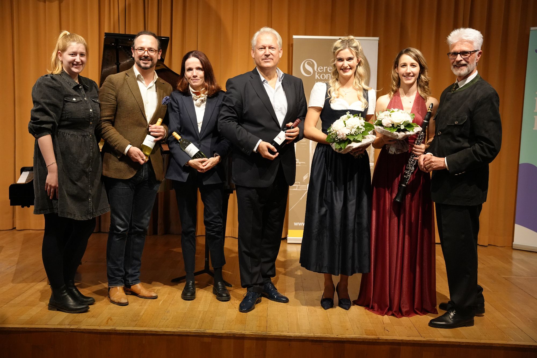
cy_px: 179
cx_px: 268
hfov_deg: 47.0
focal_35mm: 41
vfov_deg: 32.3
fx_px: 617
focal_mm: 41.4
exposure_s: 1/160
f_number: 4
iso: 4000
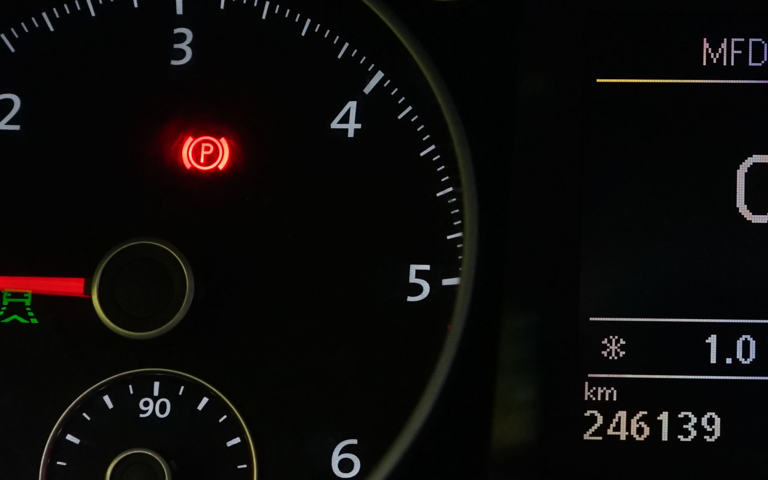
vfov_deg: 15.0
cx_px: 721
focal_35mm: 87
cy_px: 206
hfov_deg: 23.1
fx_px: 1821
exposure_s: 1/30
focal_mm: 33
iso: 2000
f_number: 4.5
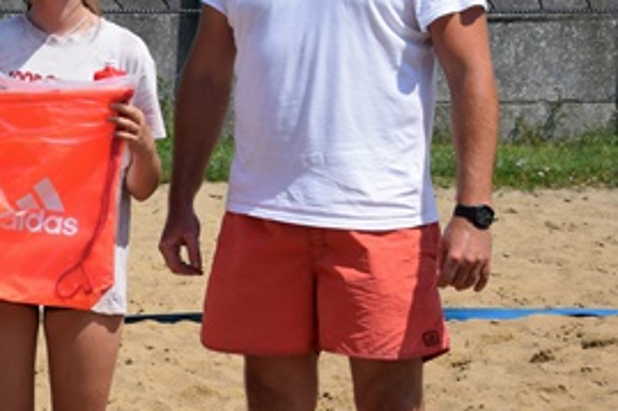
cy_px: 206
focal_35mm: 232
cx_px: -202
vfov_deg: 5.9
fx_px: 3980
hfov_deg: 8.7
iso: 400
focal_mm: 52
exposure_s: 1/2000
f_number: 7.1
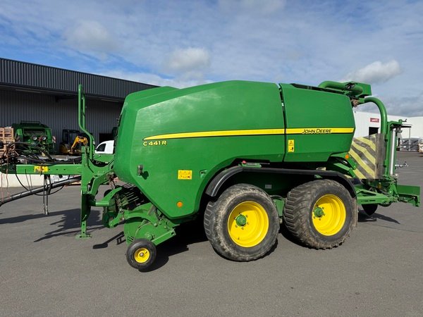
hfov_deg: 71.6
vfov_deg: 56.8
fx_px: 293
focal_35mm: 24
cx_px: 212
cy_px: 158
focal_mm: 6.76
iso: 80
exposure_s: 1/6173
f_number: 1.78
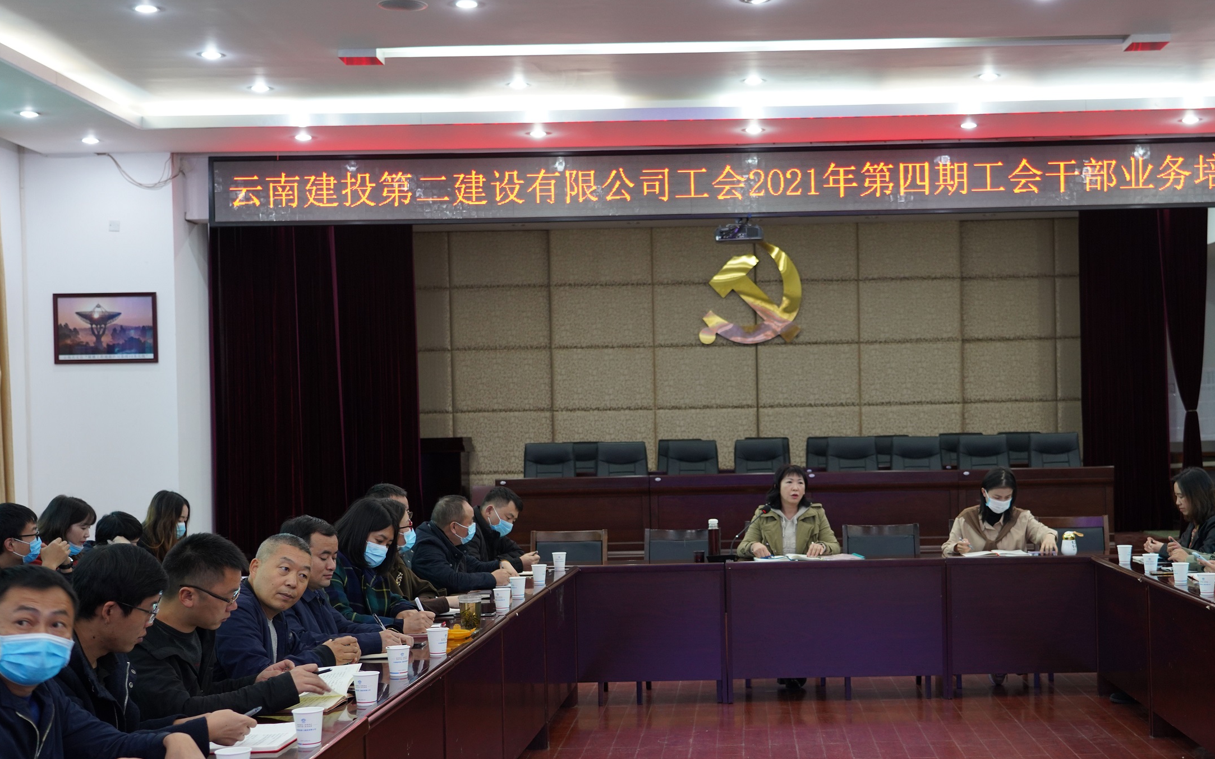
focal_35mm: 48
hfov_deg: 41.6
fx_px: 1589
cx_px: 744
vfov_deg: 26.8
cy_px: 455
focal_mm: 34
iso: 500
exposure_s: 1/40
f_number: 4
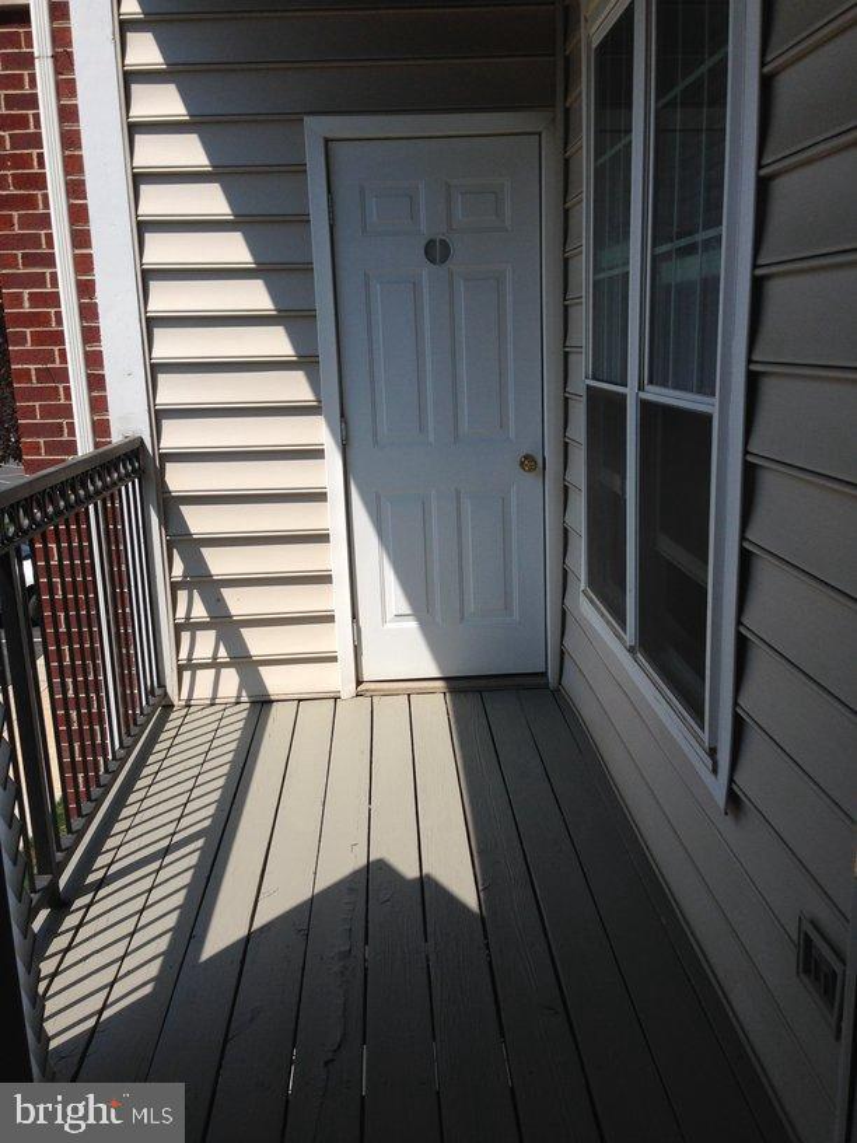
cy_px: 572
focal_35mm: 33
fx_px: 1089
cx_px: 428
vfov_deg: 55.4
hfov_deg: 42.9
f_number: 2.4
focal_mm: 4.12
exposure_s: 1/2008
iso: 50
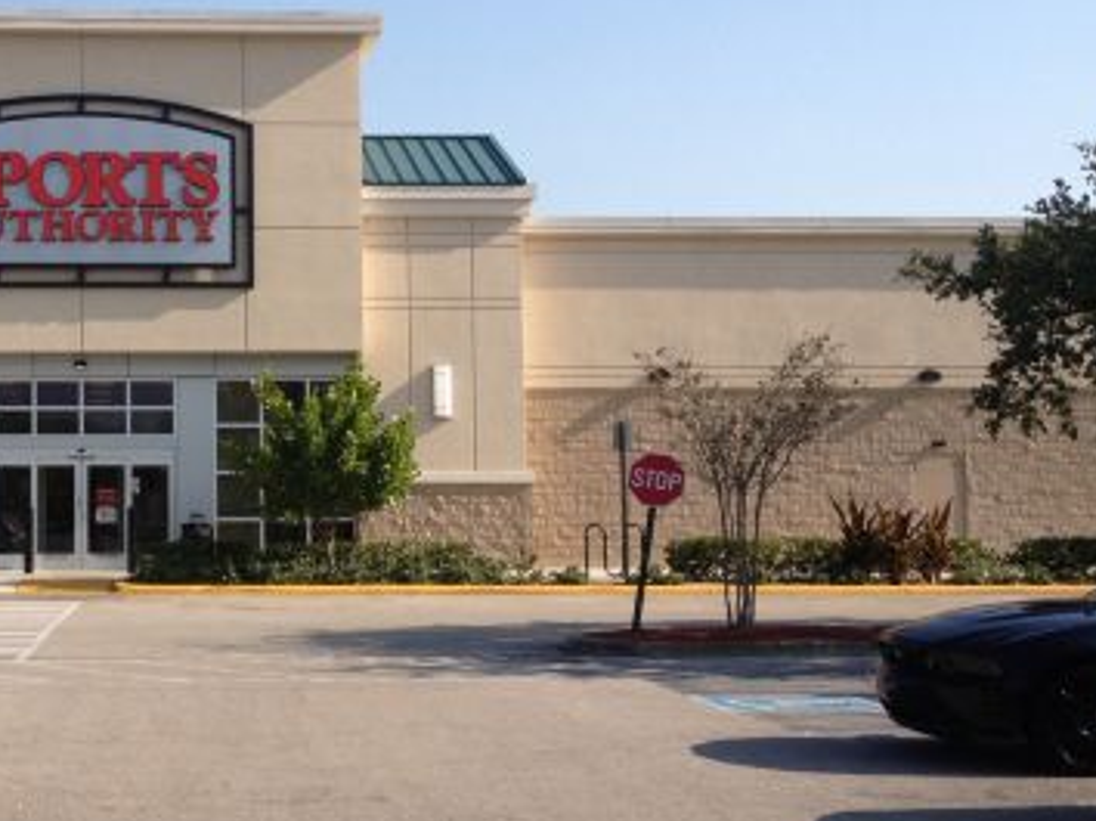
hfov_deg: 28.6
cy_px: 353
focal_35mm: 66
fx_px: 2088
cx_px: 178
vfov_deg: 22.2
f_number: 2.4
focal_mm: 4.28
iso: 50
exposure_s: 1/1534
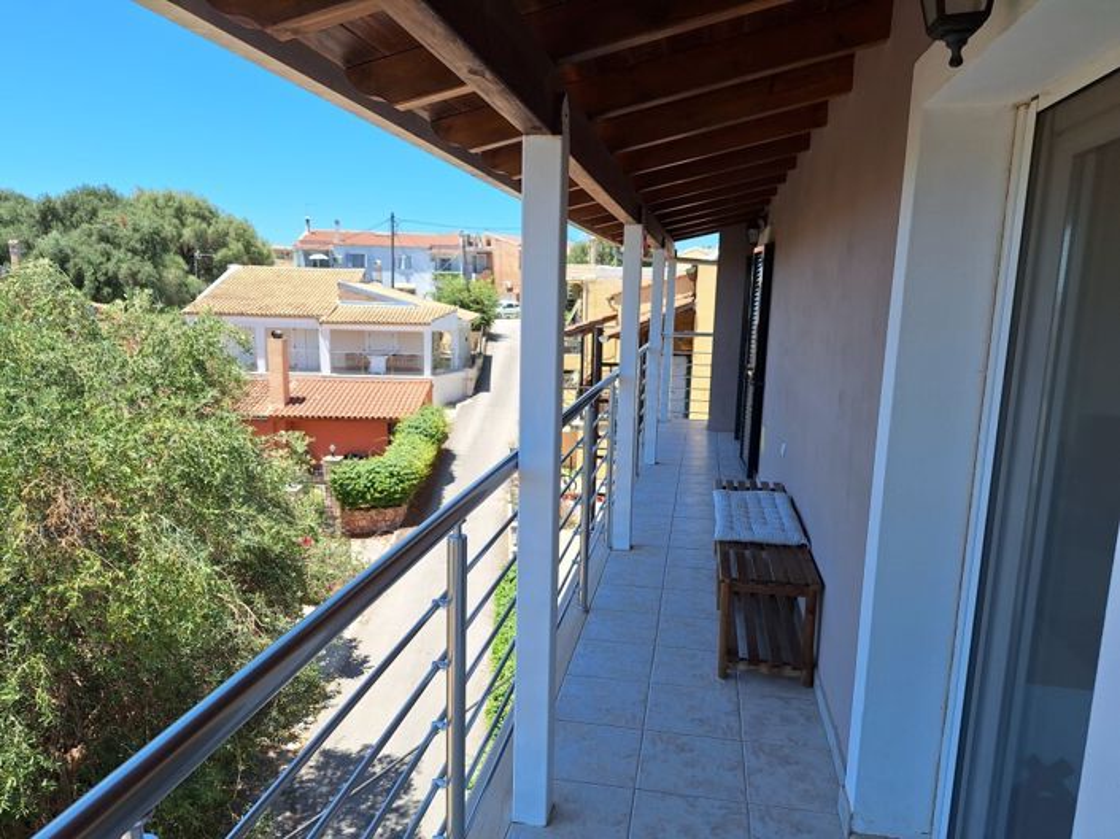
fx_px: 744
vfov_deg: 58.8
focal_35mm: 23
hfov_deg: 74.0
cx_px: 560
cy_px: 420
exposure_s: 1/1706
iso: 40
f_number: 1.8
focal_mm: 5.54
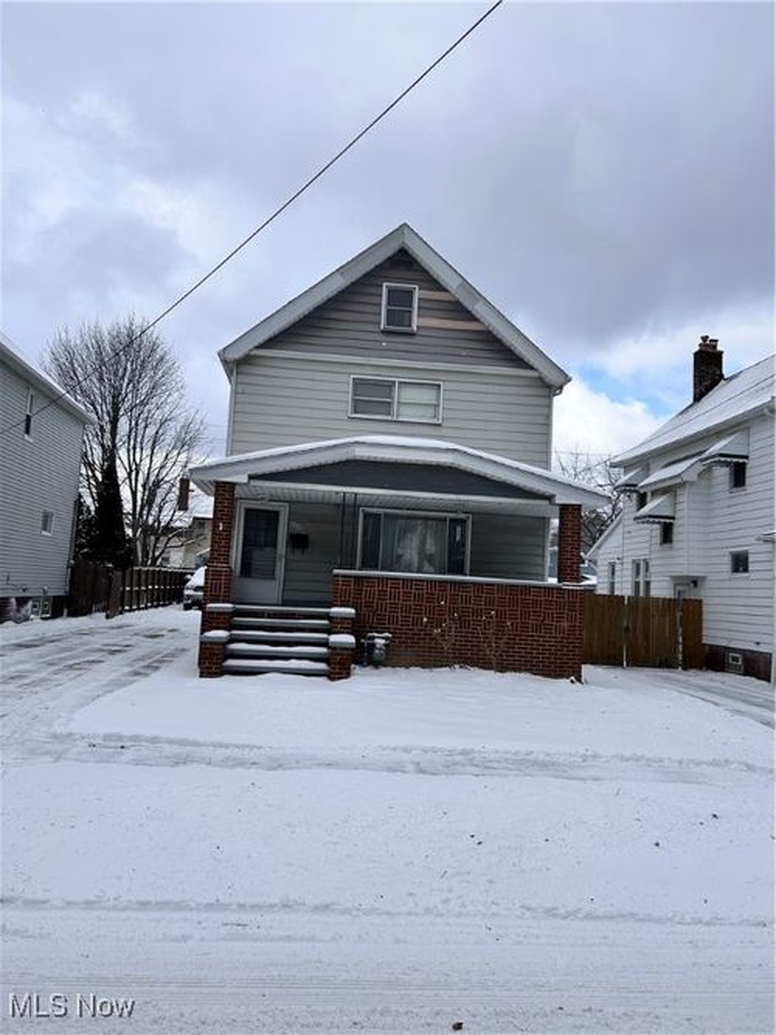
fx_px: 777
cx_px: 388
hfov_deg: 53.0
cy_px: 518
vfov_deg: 67.3
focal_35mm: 26
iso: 50
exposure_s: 1/4444
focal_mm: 5.7
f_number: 1.5
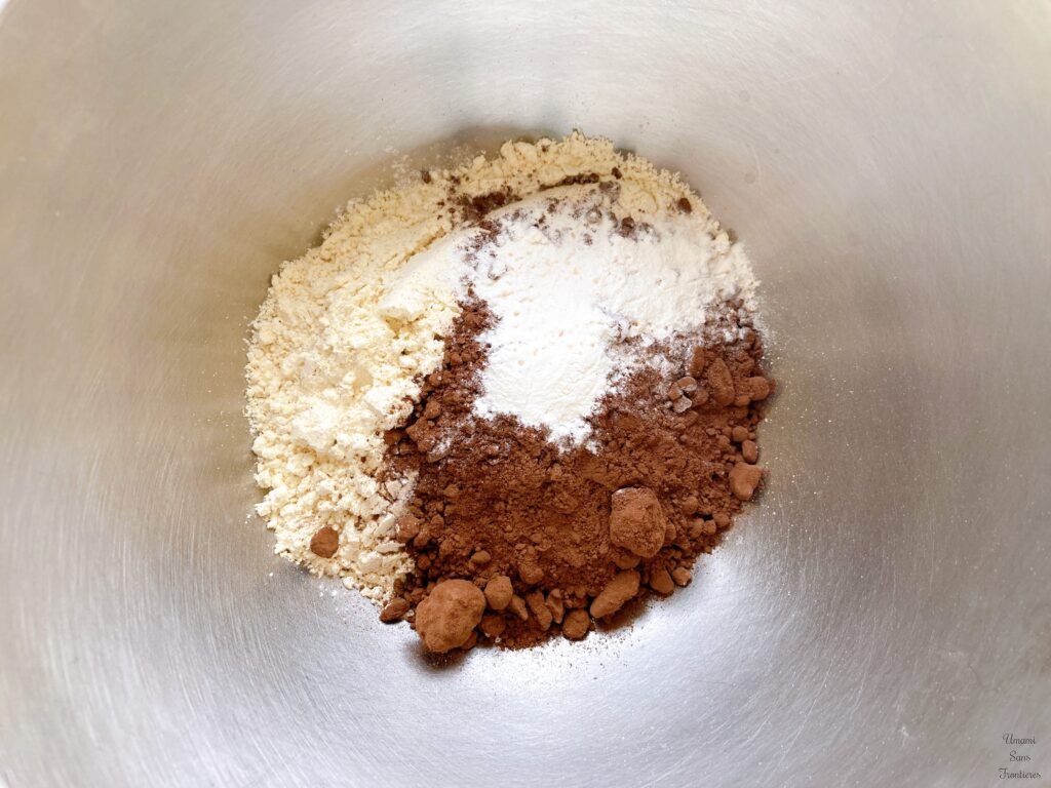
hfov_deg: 63.4
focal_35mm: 28
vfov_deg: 49.7
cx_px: 526
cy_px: 394
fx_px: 850
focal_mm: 3.99
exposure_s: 1/50
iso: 64
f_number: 1.8
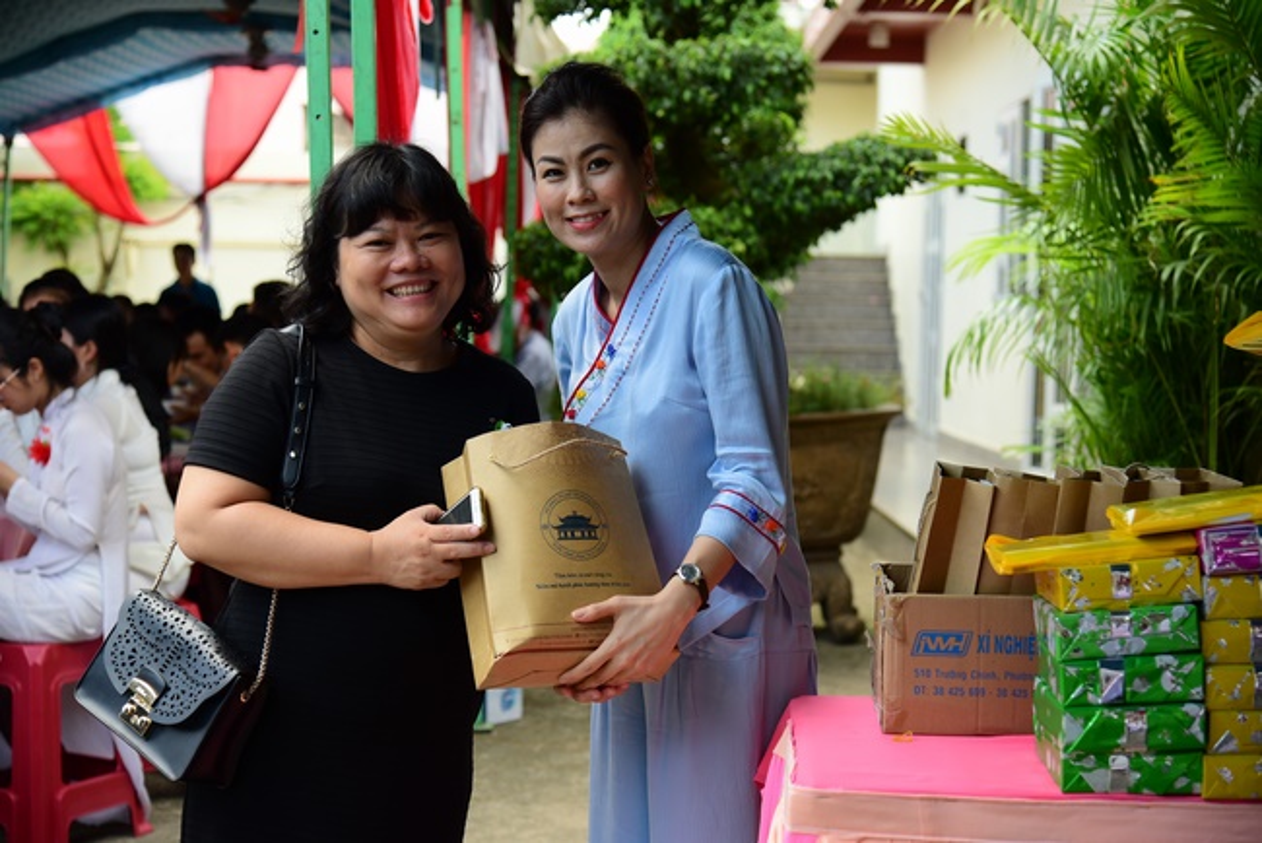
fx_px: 2174
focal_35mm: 62
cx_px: 631
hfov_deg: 32.4
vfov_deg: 21.9
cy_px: 422
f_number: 4
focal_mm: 62
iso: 320
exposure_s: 1/320
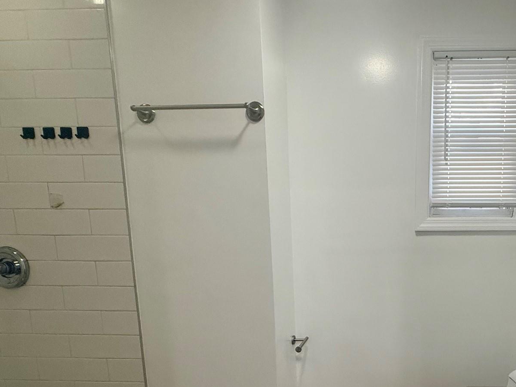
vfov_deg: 54.6
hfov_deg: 66.7
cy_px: 282
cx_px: 393
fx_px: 358
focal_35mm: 24
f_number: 2.2
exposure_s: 1/120
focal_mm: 2.22
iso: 250
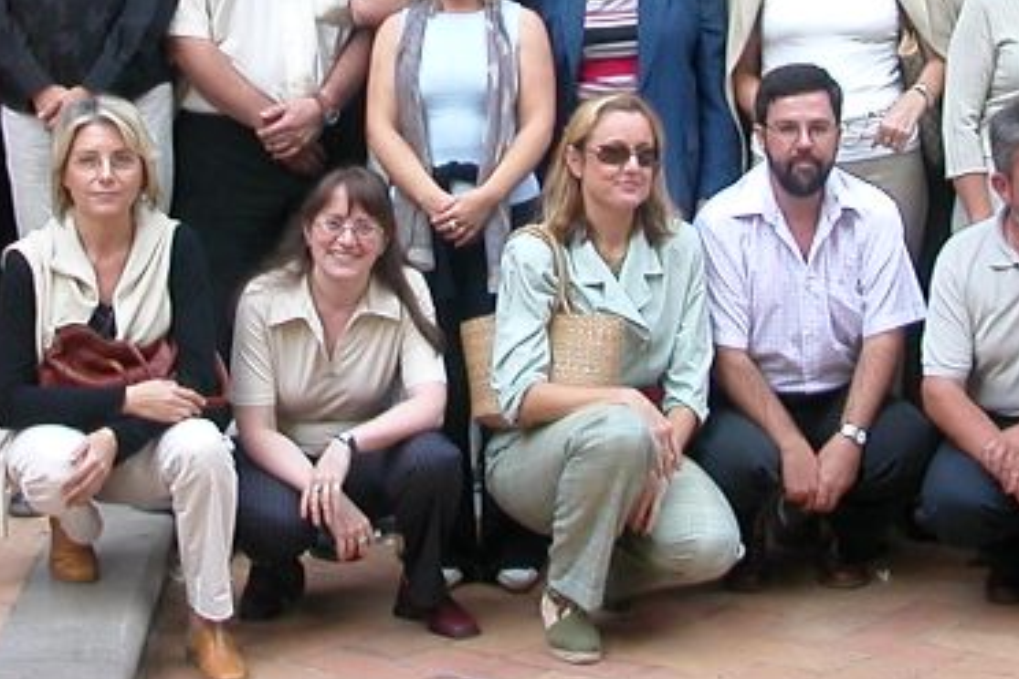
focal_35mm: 93
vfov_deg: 14.5
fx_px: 2632
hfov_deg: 21.9
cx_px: 504
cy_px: 15
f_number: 2.7
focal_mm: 5.6
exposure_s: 1/87.6
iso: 100
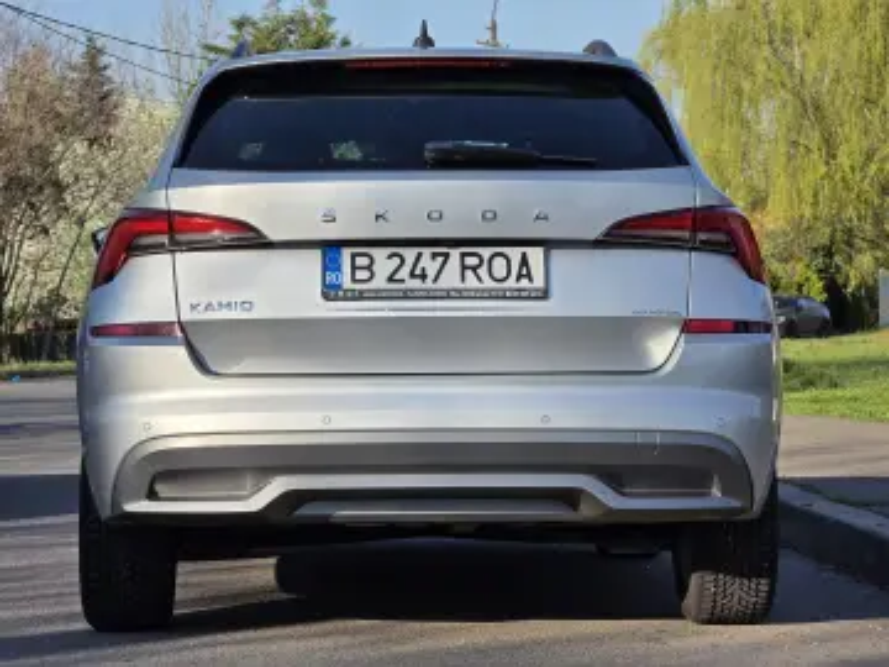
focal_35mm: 115
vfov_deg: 12.9
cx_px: 444
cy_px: 334
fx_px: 2953
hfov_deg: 17.1
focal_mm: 18.6
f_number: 3.4
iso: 64
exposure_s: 1/1457
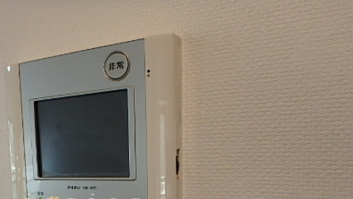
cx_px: 84
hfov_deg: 51.4
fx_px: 346
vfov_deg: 29.6
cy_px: 204
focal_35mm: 37
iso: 200
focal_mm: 3.7
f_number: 3.5
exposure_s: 1/60
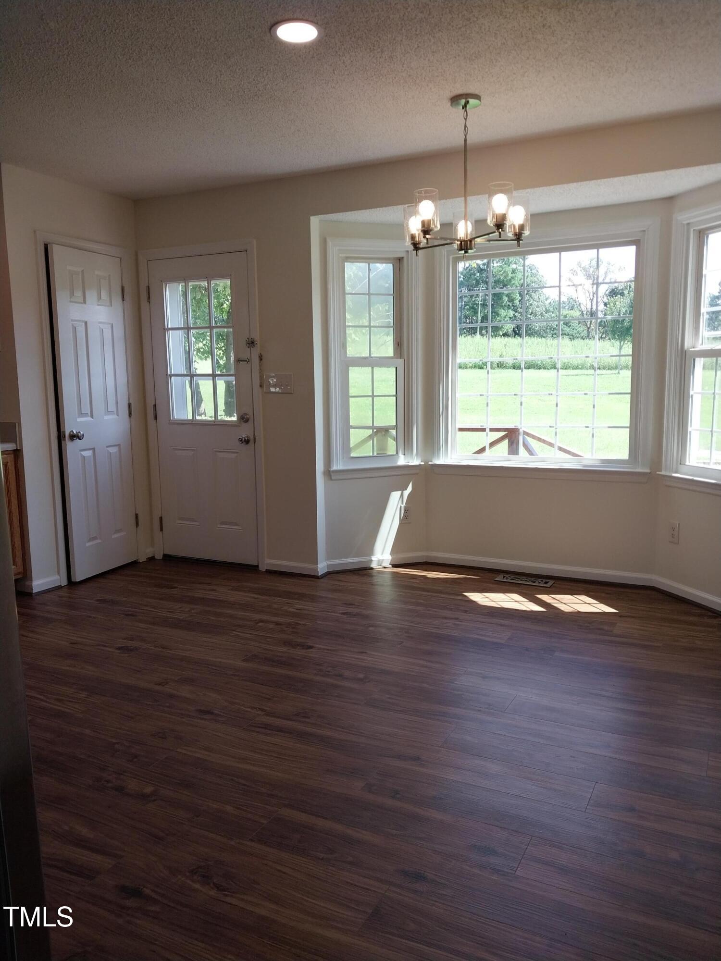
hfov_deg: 53.1
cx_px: 360
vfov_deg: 67.3
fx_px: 722
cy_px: 480
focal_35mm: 26
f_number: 1.8
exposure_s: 1/120
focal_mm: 4
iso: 32
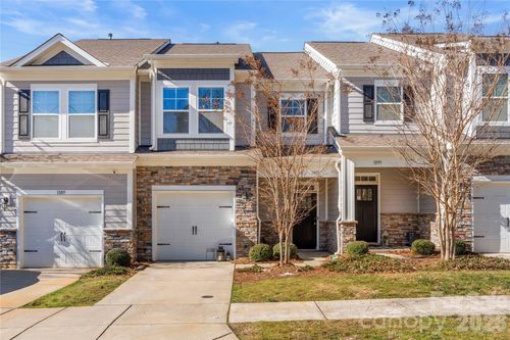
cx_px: 255
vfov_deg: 42.3
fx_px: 439
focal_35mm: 31
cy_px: 170
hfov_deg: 60.3
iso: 100
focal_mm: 31
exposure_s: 1/160
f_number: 10
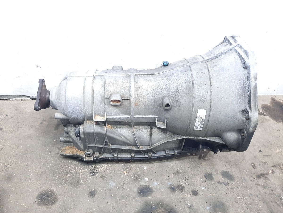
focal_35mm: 25
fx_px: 204
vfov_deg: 54.9
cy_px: 106
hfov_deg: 69.4
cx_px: 142
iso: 400
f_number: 2
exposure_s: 1/33
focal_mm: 4.6
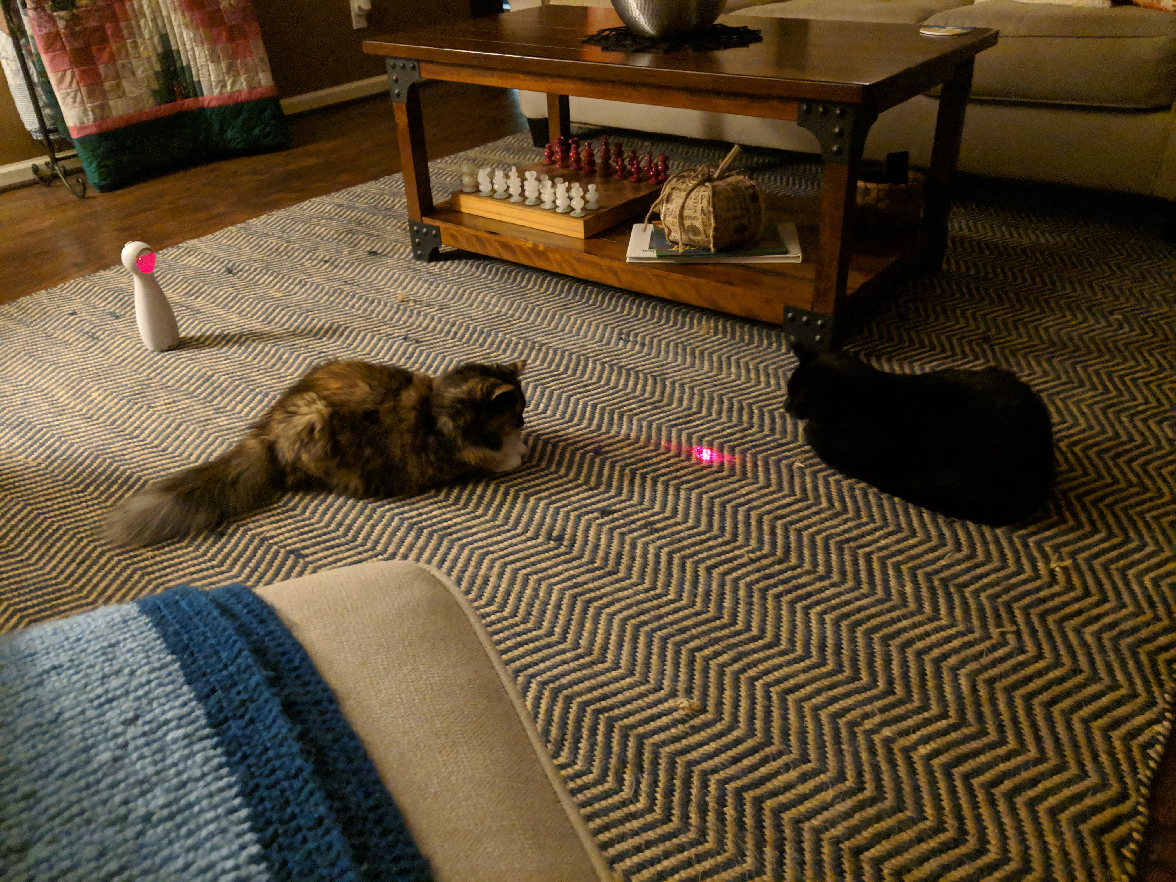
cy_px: 441
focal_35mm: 27
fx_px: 917
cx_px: 588
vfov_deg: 51.4
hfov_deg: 65.3
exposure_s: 1/15
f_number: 1.8
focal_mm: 4.44
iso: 2640
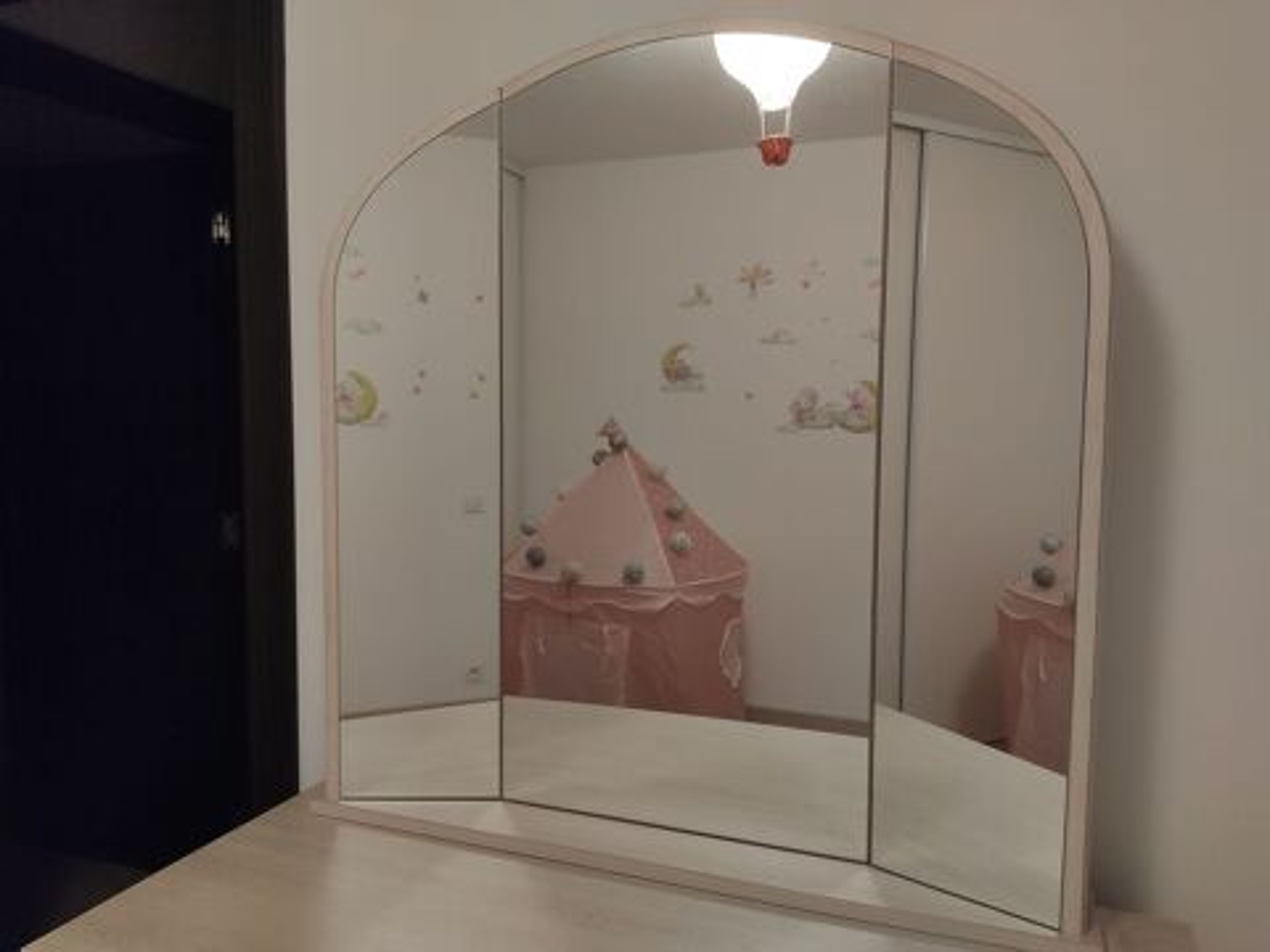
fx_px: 954
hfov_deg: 67.3
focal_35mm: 26
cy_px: 476
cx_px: 635
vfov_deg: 53.1
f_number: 1.79
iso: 257
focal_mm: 4.74
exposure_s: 1/33
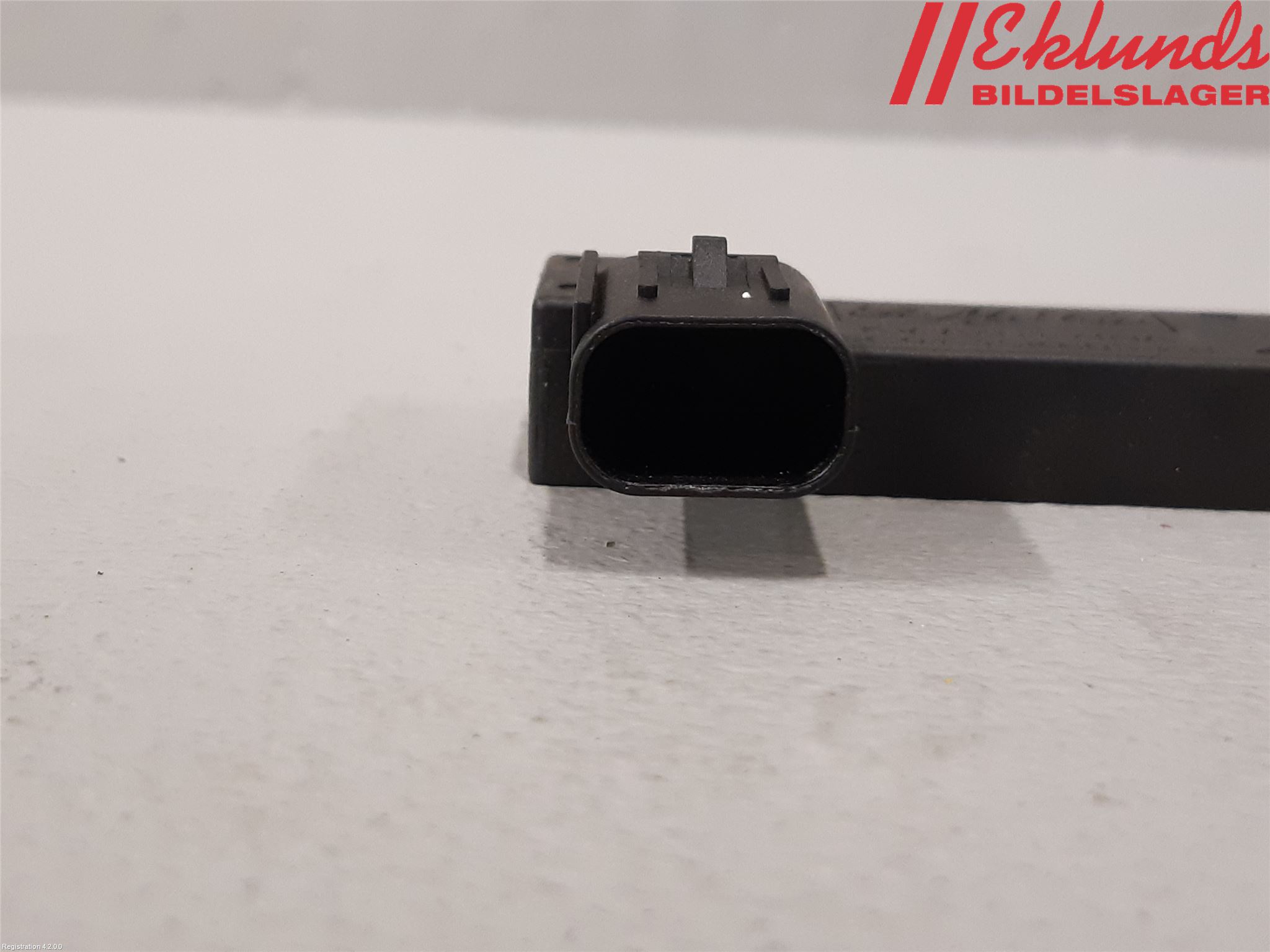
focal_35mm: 26
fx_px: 954
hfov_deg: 67.3
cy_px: 476
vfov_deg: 53.1
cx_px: 635
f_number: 1.7
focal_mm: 3.93
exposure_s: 1/50
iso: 200
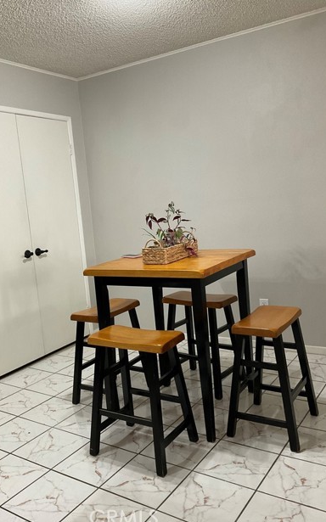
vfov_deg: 59.7
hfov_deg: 39.3
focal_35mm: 32
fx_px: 455
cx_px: 133
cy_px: 258
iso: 125
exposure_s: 1/60
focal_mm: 3
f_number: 1.8
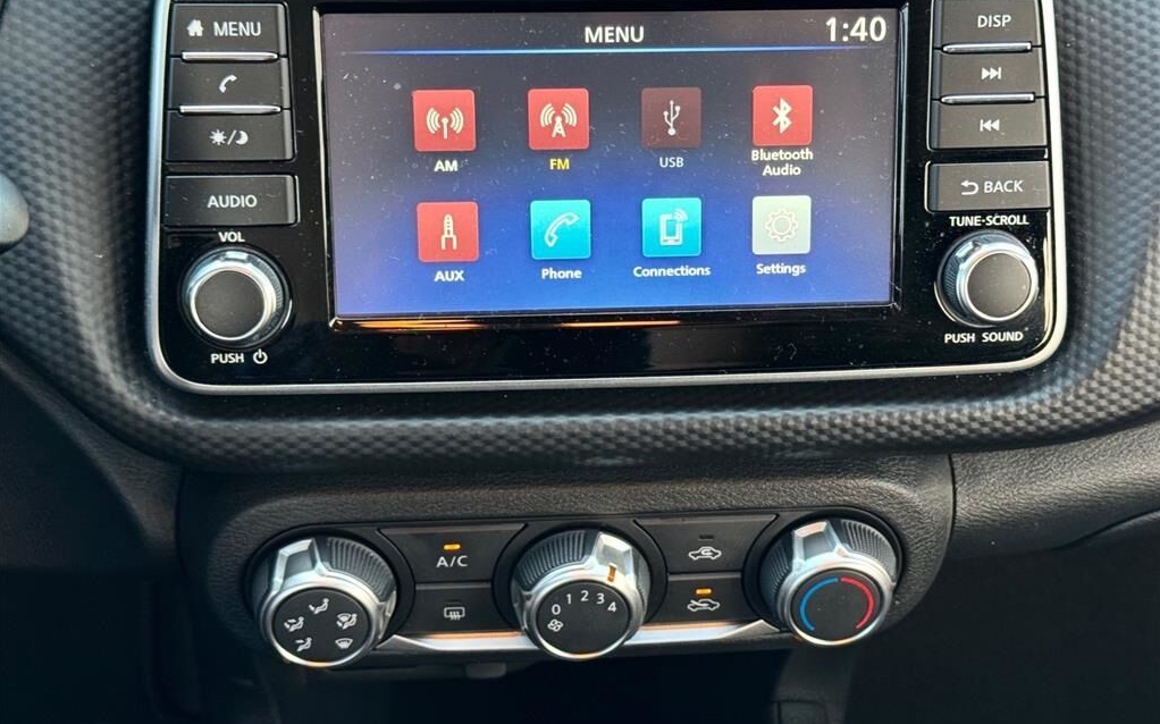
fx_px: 1612
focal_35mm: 51
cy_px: 321
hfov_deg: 39.6
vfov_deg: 25.3
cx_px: 580
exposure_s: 1/60
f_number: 1.78
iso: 125
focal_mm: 6.76
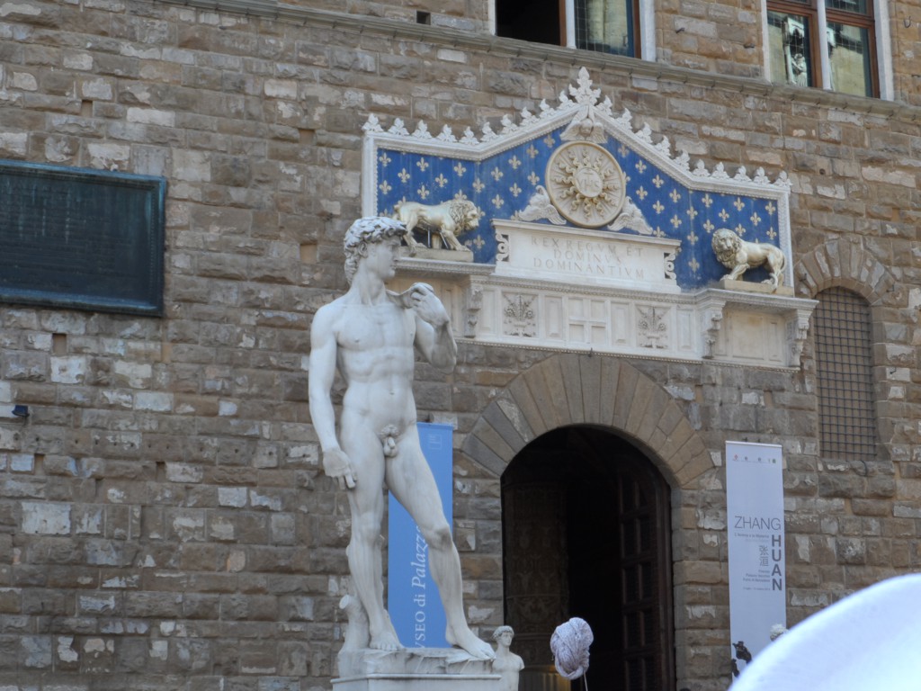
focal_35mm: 73
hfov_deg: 26.7
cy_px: 346
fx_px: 1942
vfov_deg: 20.2
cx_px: 460
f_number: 4.3
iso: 80
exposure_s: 1/125
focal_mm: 11.9
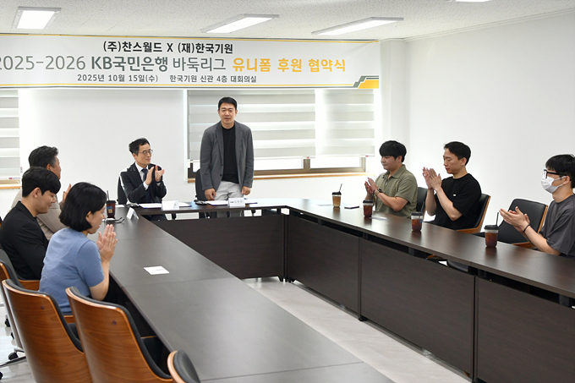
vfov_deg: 34.2
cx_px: 288
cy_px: 192
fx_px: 623
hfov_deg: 49.6
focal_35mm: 39
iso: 1000
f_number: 5
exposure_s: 1/250
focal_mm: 26
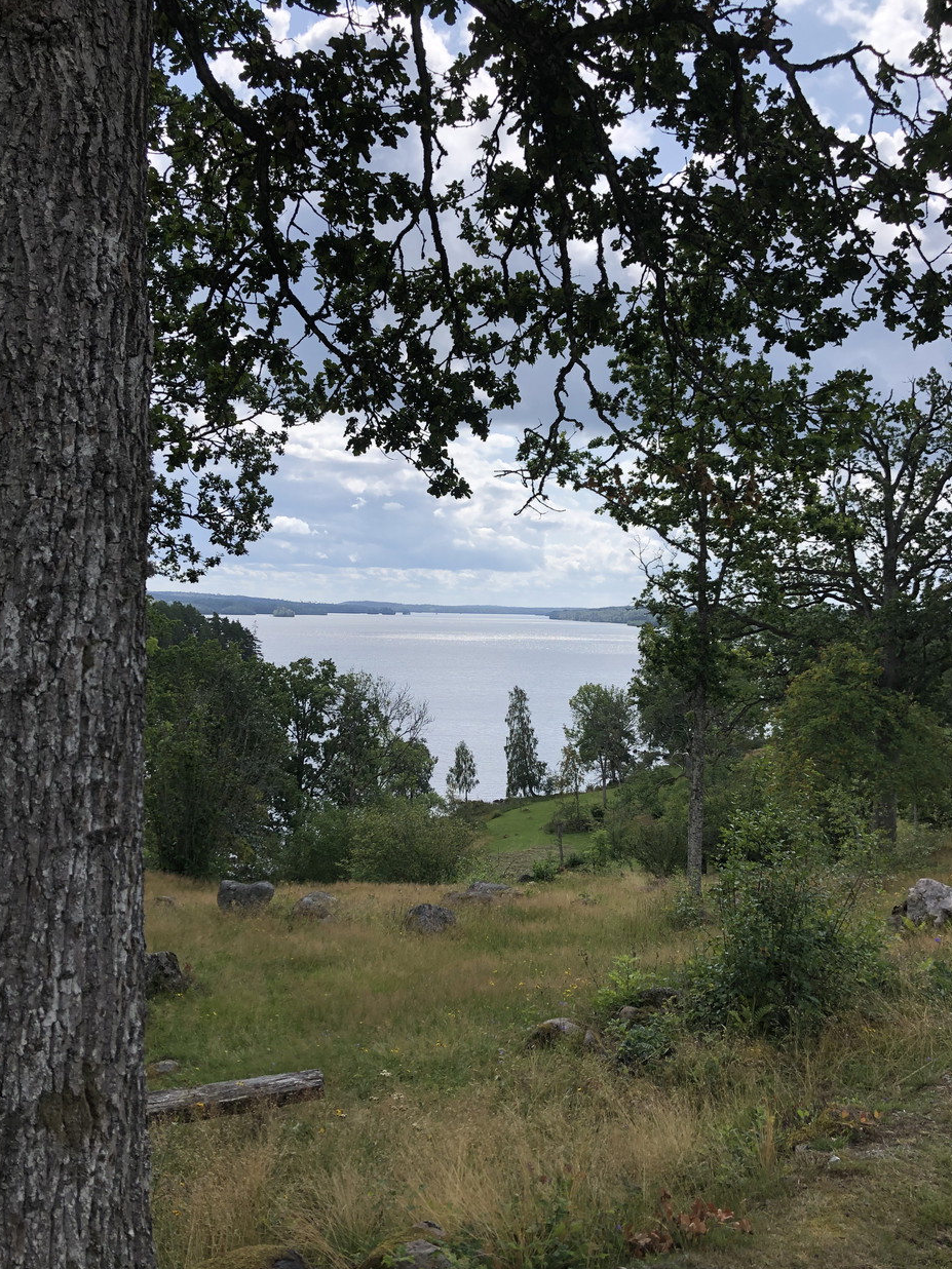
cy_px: 646
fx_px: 1063
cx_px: 464
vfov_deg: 61.7
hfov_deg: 48.2
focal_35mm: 29
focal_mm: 3.99
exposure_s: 1/1919
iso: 20
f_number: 1.8
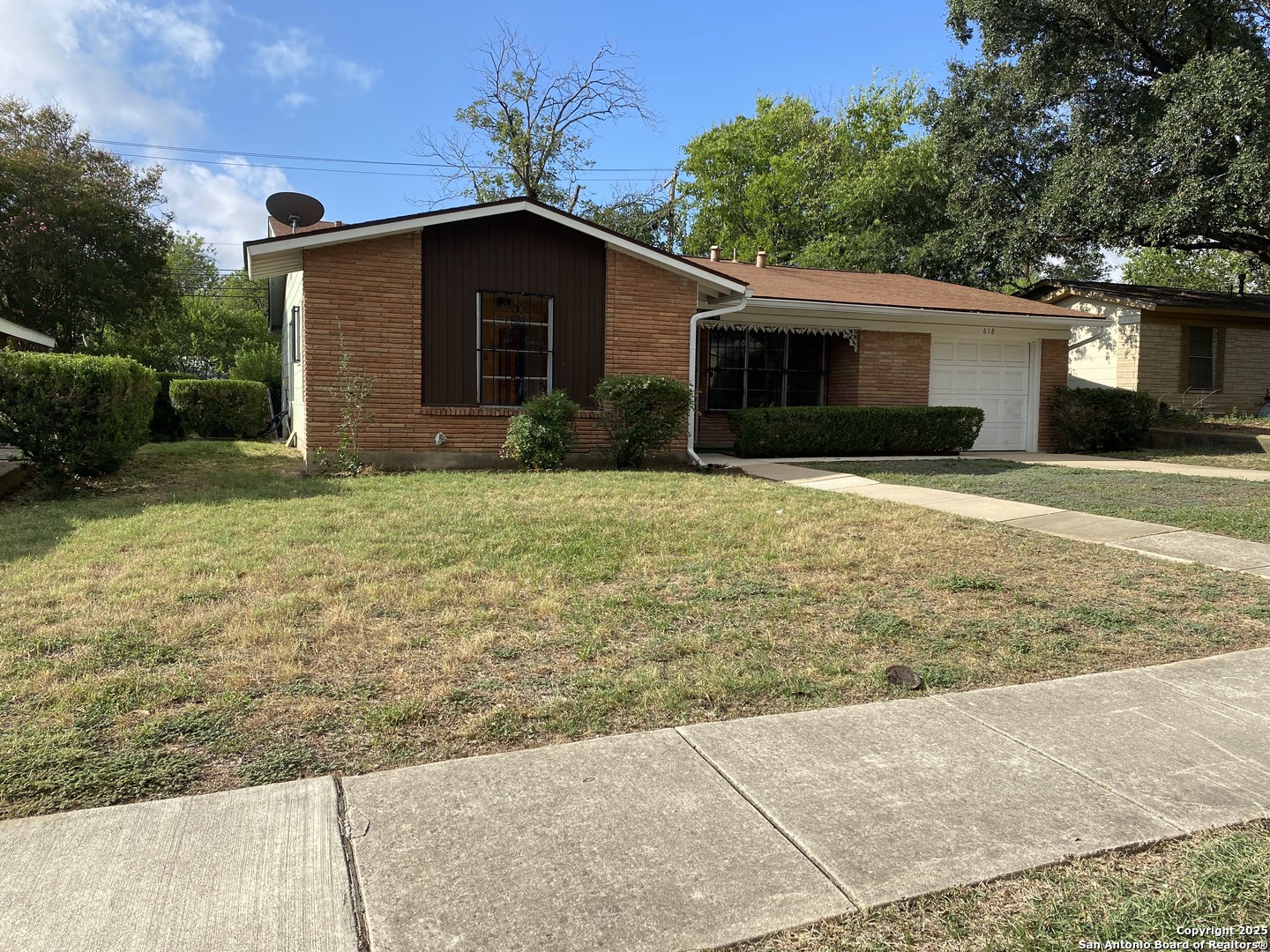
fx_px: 954
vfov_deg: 53.1
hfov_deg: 67.3
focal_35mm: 26
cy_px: 476
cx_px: 635
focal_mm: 4.25
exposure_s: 1/2315
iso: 32
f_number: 1.8
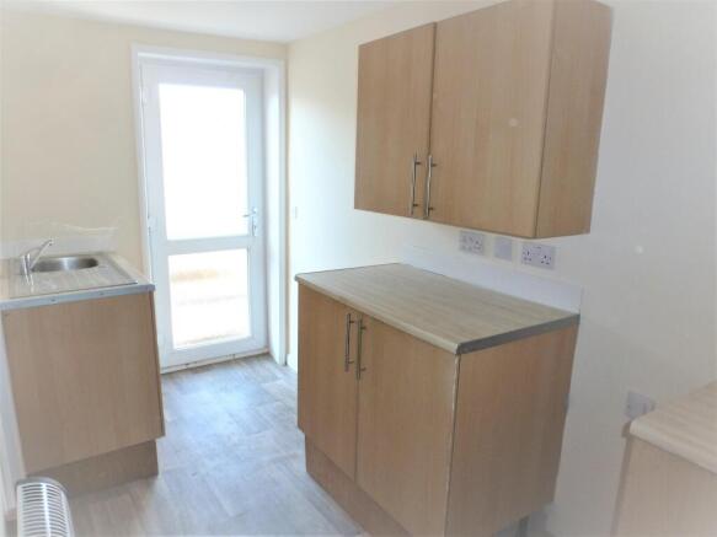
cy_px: 268
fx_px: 497
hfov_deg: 71.6
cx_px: 358
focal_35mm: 24
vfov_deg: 56.8
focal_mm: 4.3
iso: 200
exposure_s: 1/60
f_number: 3.3
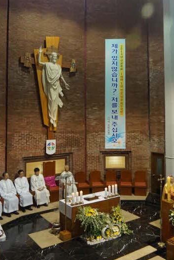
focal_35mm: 36
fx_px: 261
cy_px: 105
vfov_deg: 52.8
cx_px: 99
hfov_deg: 36.8
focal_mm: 18
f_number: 4
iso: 200
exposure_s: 1/15
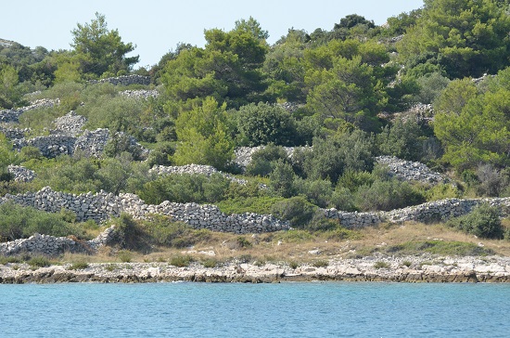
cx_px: 255
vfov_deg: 7.3
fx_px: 2650
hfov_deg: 11.0
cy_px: 169
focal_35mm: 188
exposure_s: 1/2500
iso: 640
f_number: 5
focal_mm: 125
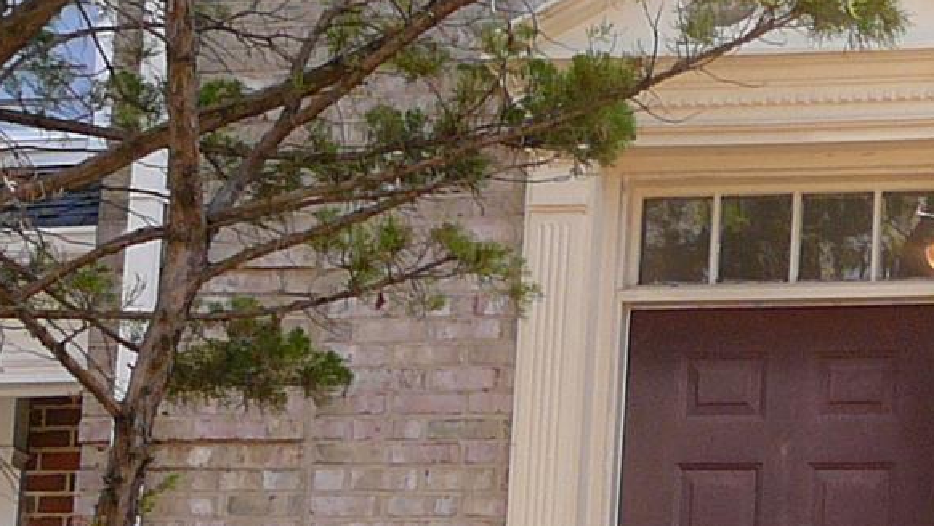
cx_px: 1123
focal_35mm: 134
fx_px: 3319
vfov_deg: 8.9
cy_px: 704
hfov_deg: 15.4
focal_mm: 5.2
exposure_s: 1/160
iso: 80
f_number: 2.8
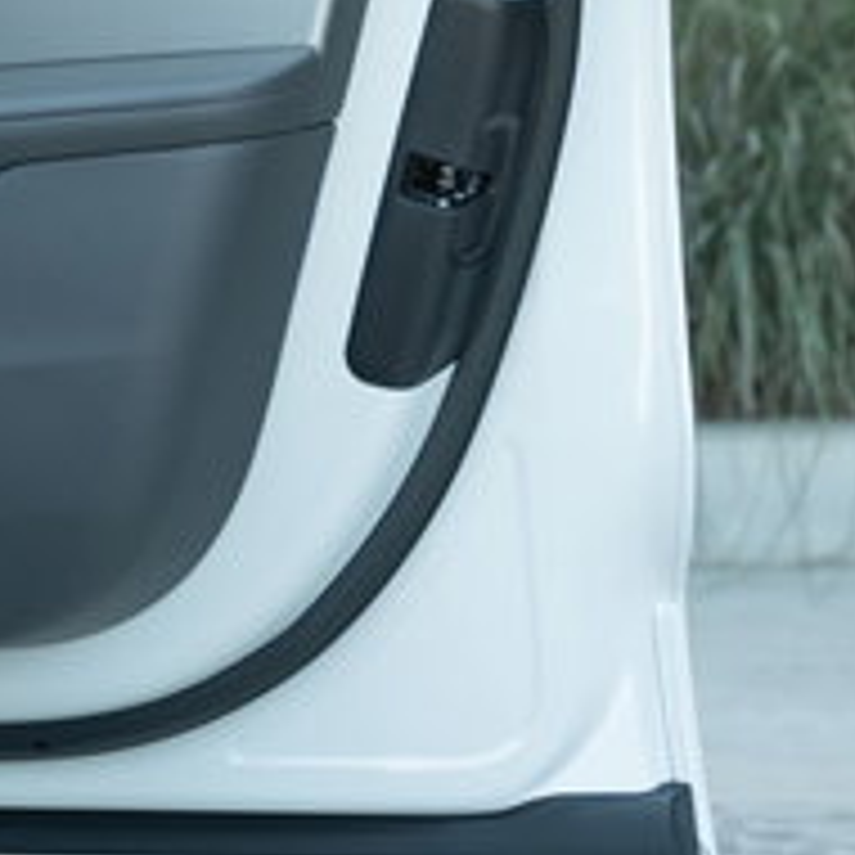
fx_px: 4193
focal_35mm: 150
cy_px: -153
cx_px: -333
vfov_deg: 11.4
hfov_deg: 11.3
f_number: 2.8
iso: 200
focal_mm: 43.6
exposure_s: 1/160
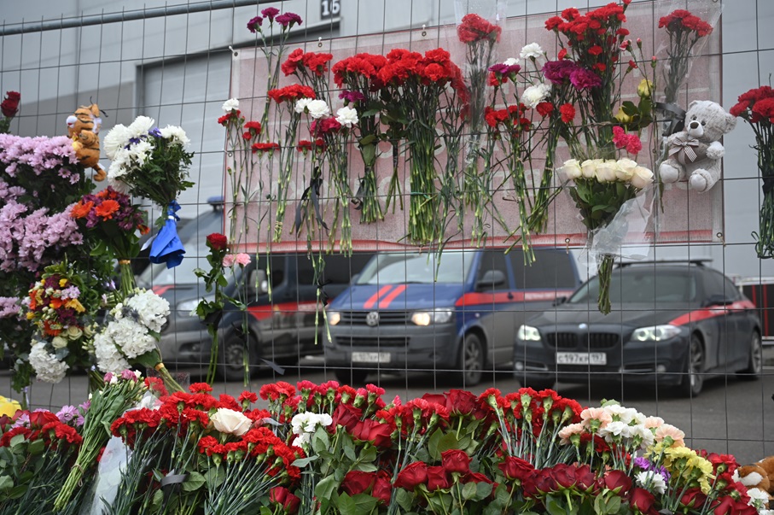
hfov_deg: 42.8
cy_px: 258
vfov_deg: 29.2
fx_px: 988
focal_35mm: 46
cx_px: 387
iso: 800
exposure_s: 1/800
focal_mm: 46
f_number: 4
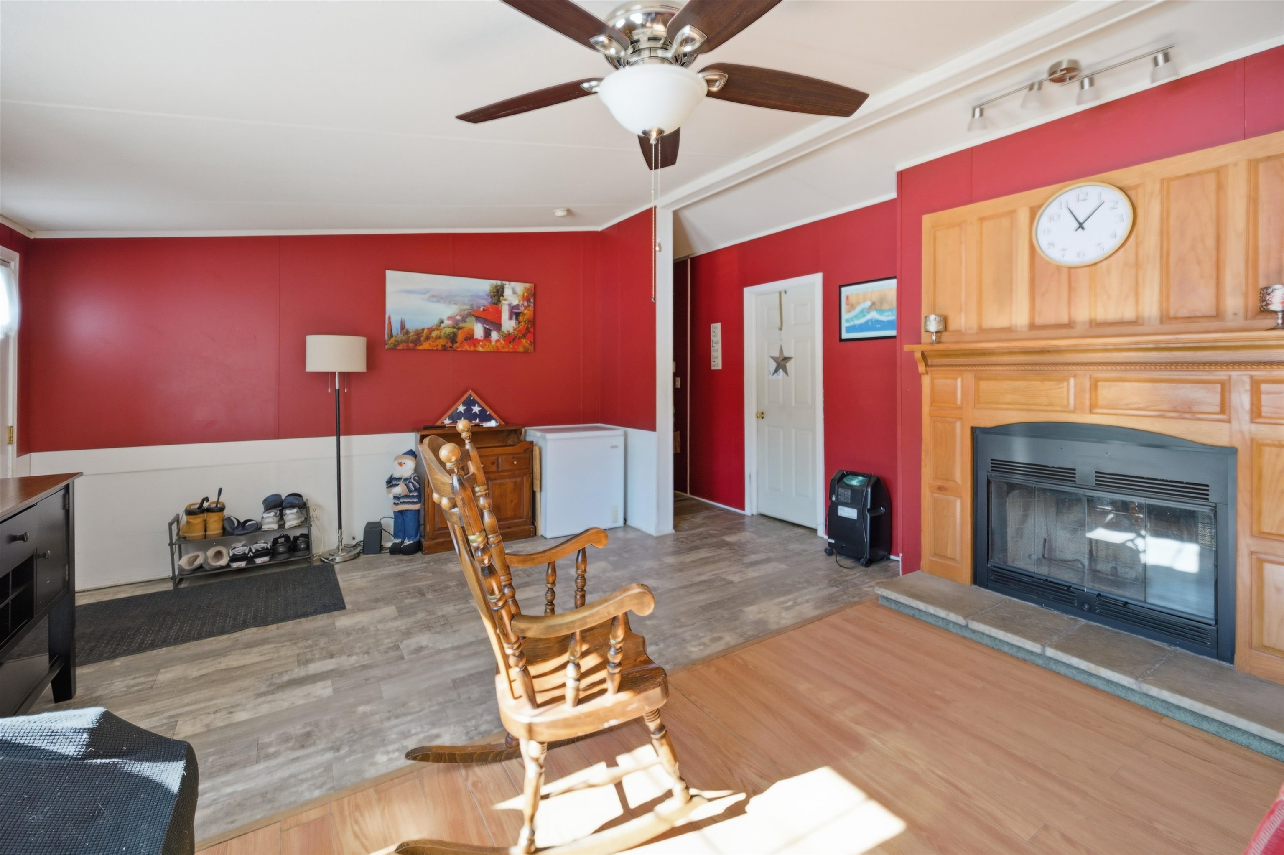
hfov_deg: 104.3
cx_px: 642
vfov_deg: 81.2
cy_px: 428
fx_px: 499
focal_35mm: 14
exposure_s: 1/640
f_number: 4.5
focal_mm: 14
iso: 1000
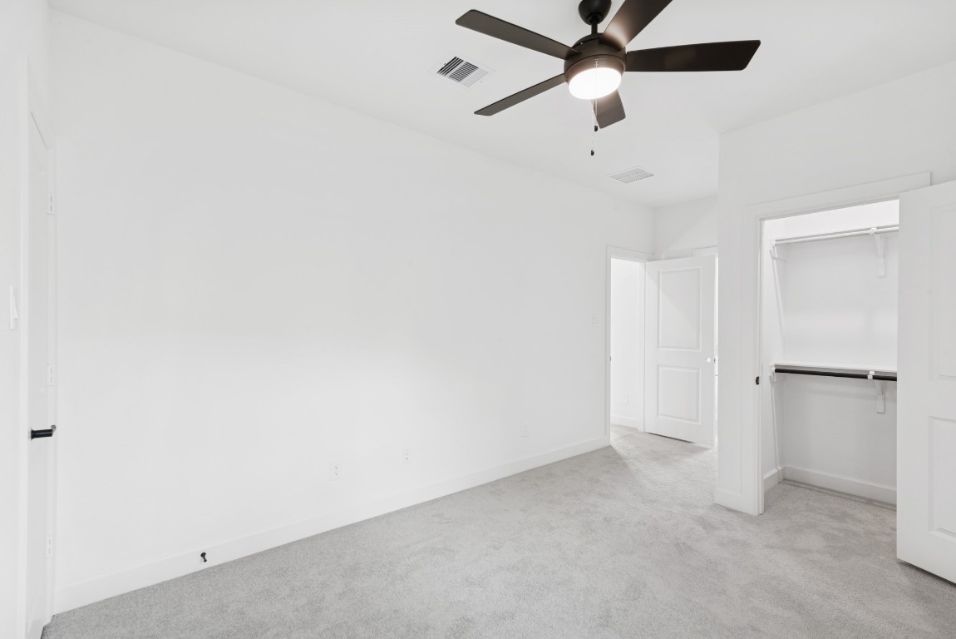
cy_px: 320
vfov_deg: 73.8
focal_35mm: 16
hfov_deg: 96.7
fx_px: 425
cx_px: 478
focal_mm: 16
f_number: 9
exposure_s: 1/5
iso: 100
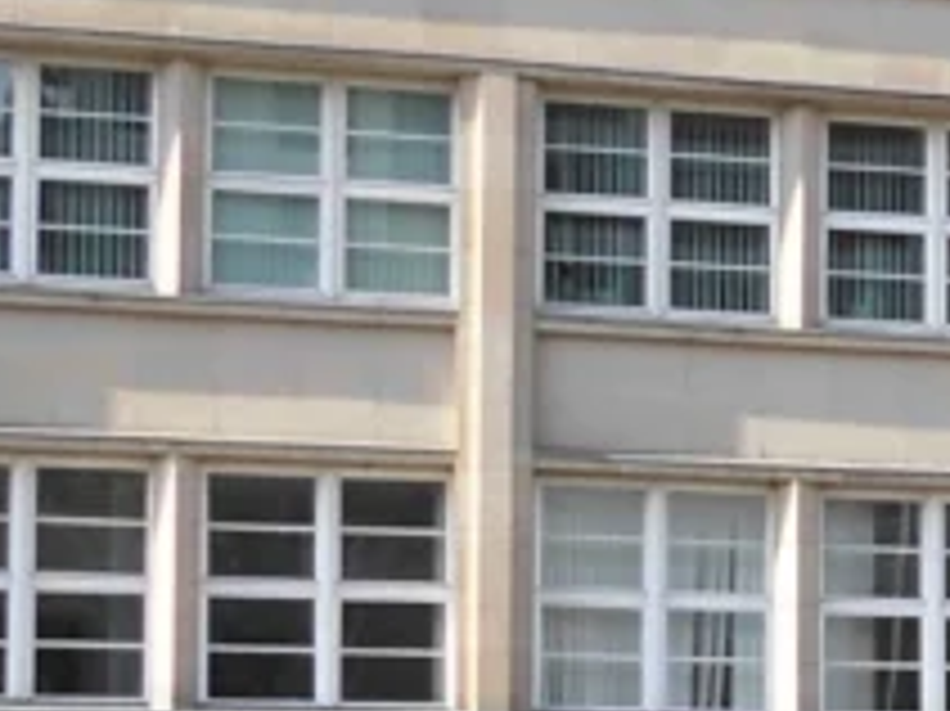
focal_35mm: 126
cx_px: 1810
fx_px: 3456
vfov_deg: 11.4
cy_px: 945
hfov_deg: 13.7
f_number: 3.2
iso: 64
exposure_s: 1/250
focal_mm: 4.6
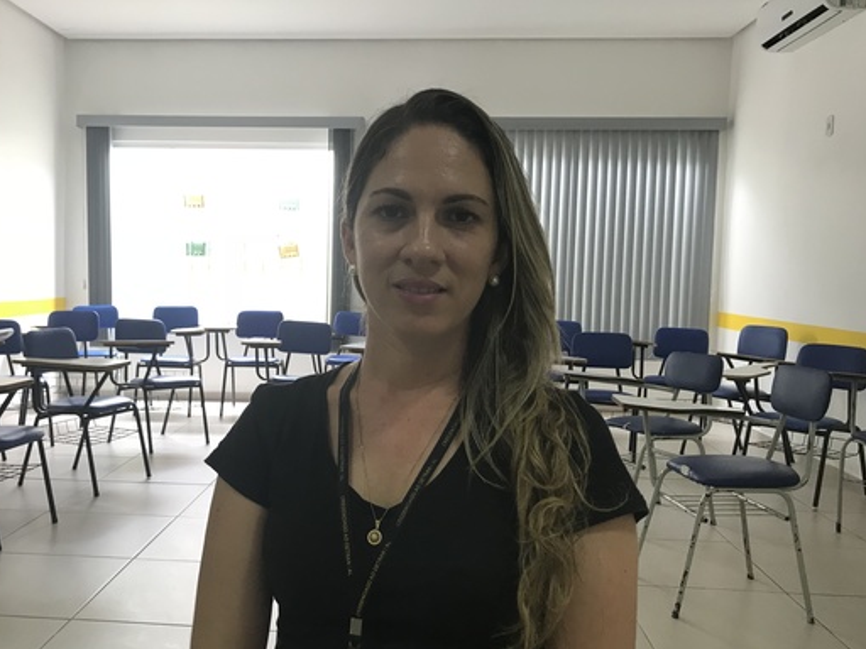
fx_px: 876
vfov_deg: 40.6
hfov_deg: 52.3
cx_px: 354
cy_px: 365
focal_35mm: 35
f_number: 1.8
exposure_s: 1/30
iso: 25
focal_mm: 3.99
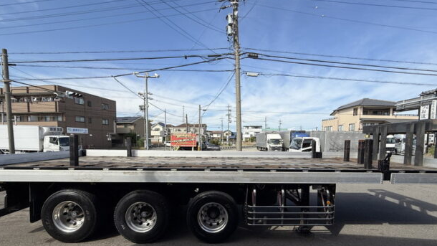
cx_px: 226
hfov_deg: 99.3
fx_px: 185
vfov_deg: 66.3
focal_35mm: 16
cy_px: 151
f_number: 2.2
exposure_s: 1/2165
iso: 50
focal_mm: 2.22
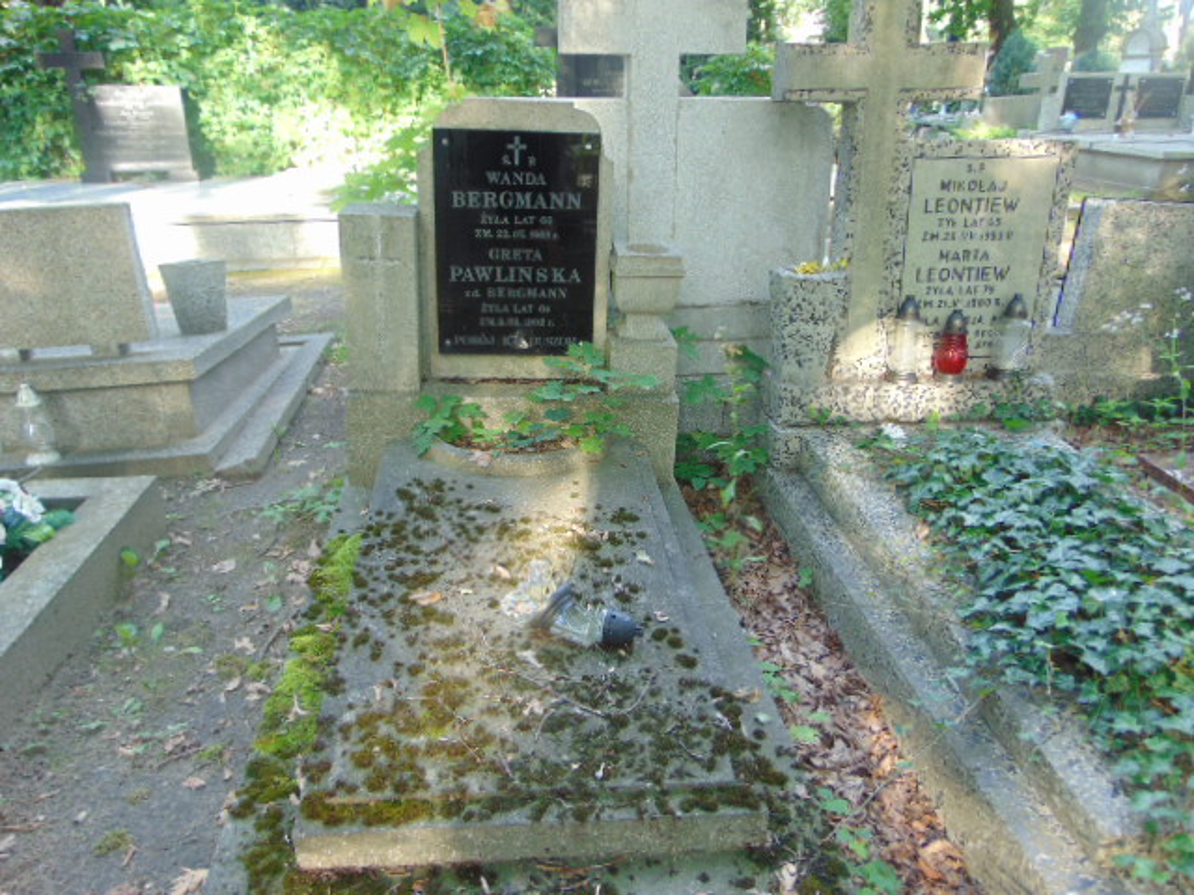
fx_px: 862
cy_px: 448
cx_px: 597
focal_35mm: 25
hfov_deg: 69.4
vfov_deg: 54.9
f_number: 3
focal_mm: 4.5
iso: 100
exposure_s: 1/30
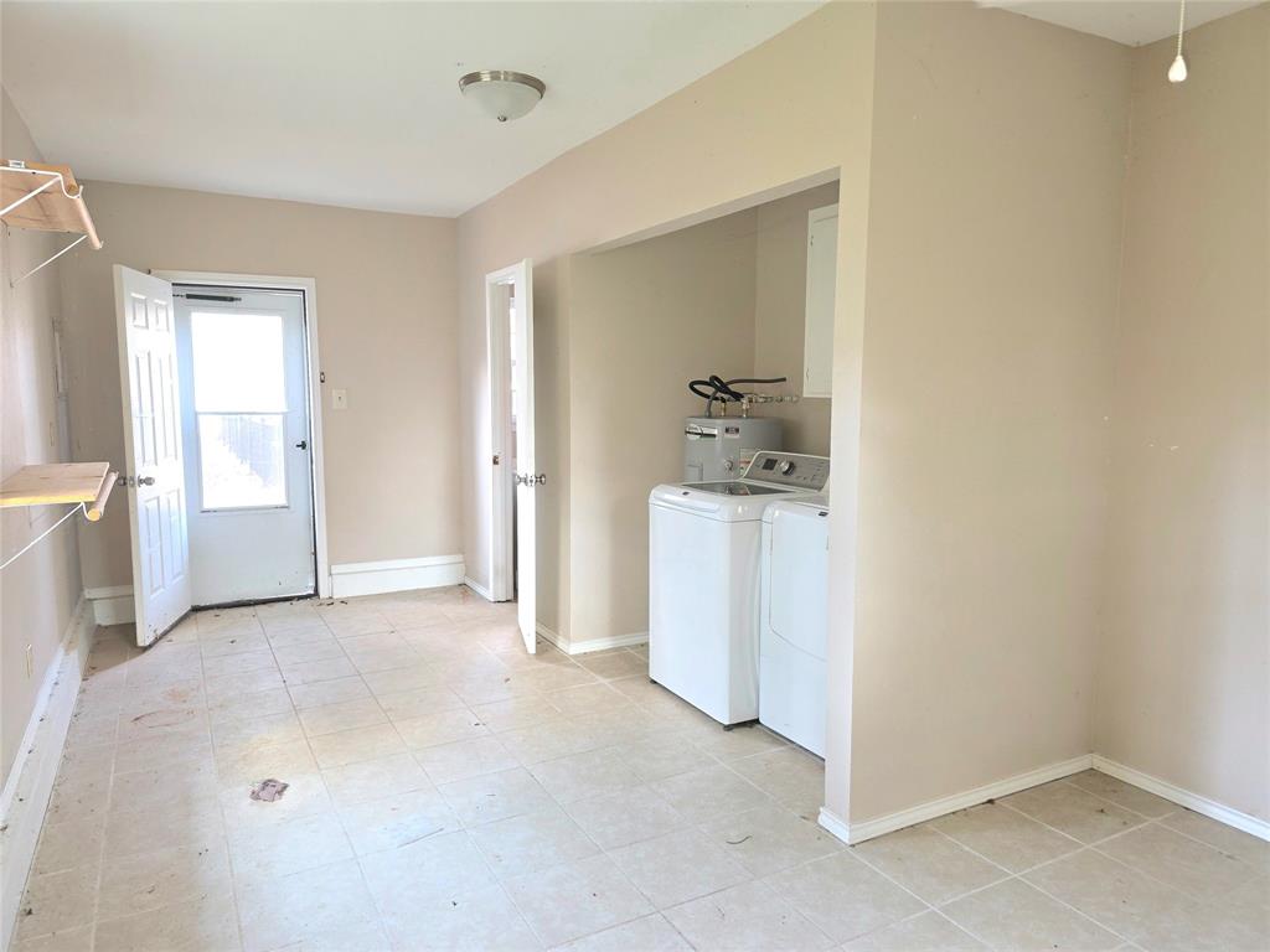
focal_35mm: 23
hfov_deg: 73.9
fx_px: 844
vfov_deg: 58.9
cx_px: 635
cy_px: 476
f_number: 1.7
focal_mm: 6.3
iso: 125
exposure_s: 1/24
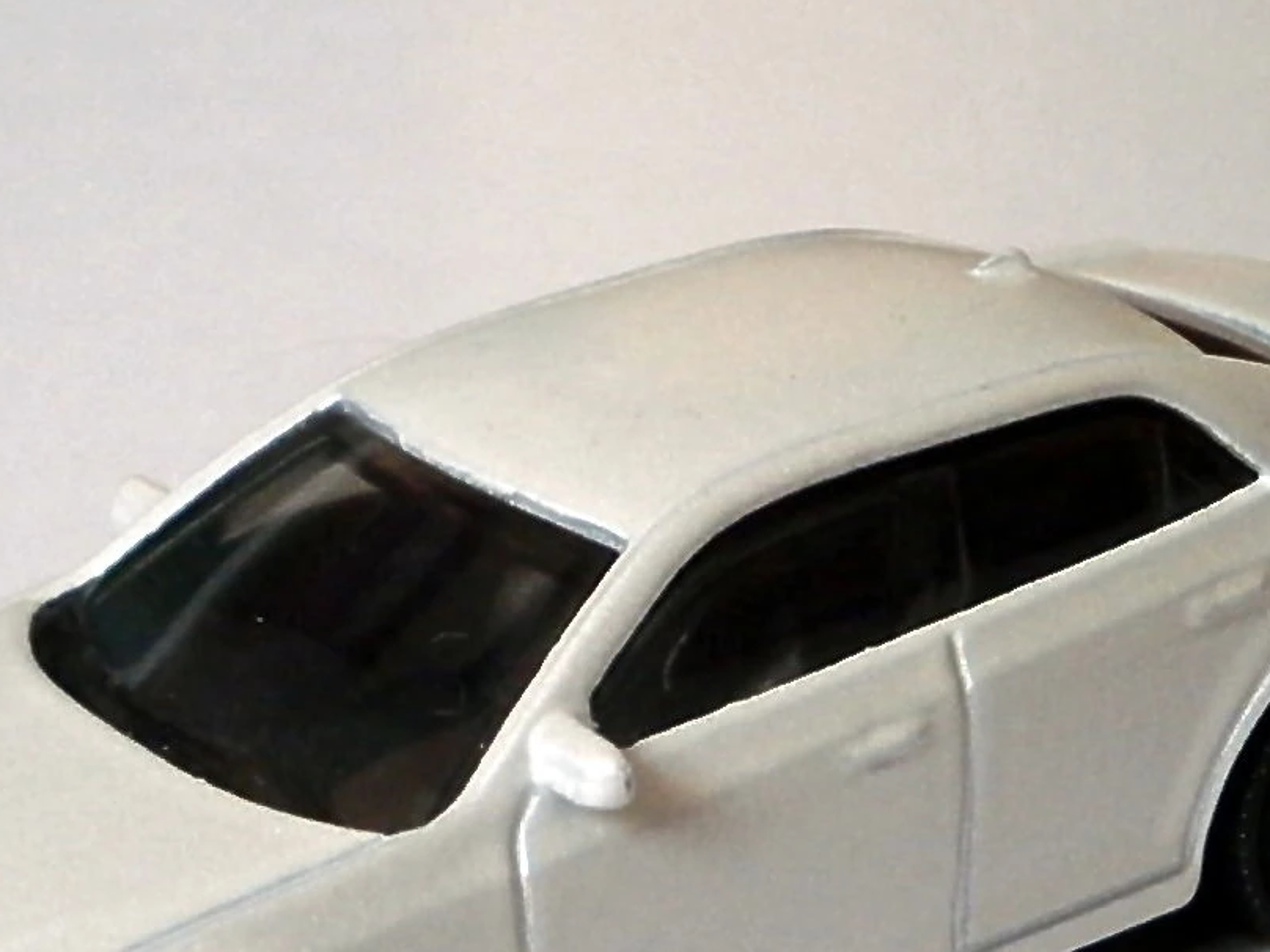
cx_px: 563
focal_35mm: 88
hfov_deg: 22.2
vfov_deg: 16.7
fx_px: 3229
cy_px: 762
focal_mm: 8.3
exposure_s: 1/15
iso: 400
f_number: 3.4
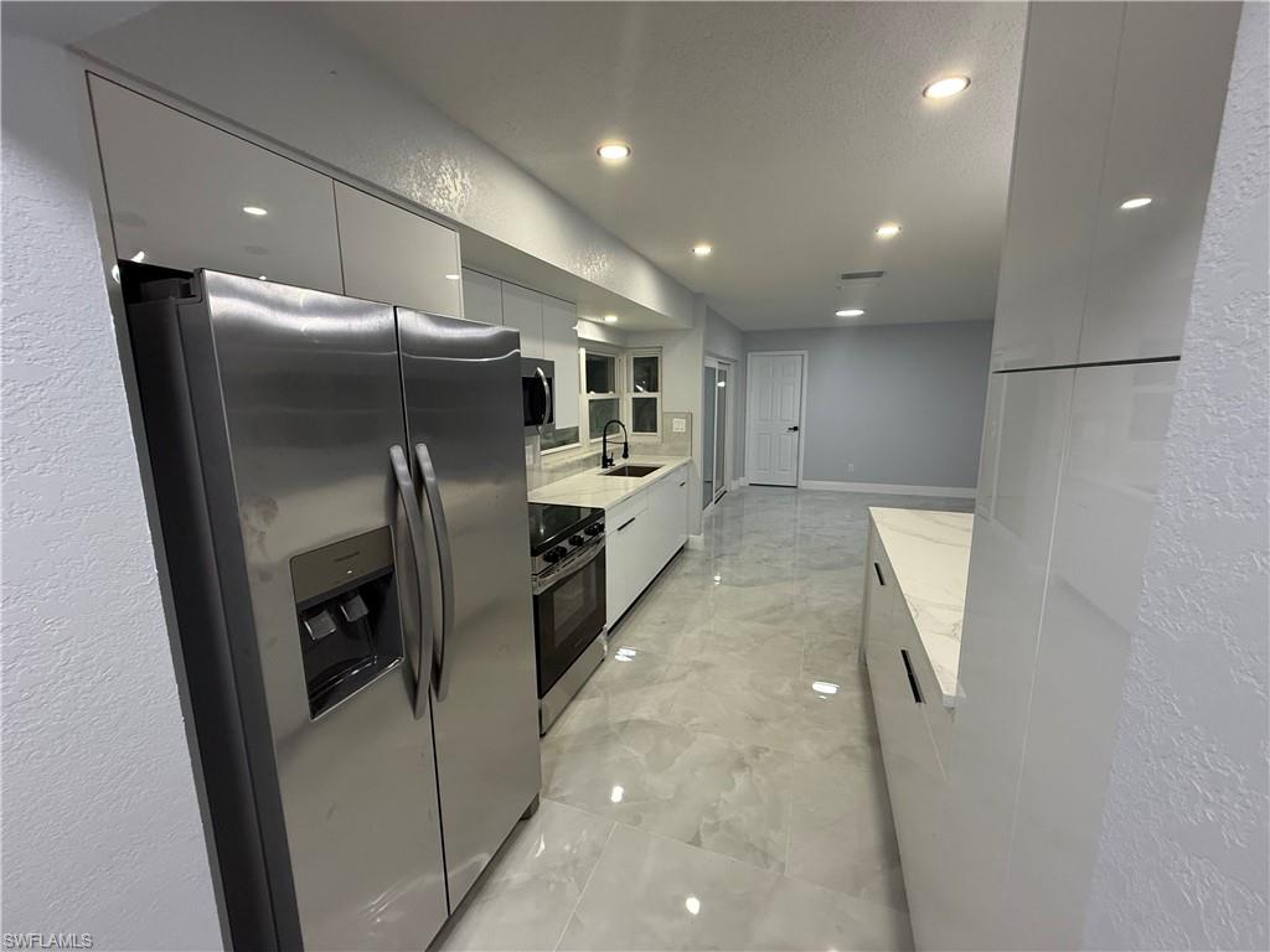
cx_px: 635
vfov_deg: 85.7
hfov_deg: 102.1
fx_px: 514
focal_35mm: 14
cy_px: 476
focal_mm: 2.22
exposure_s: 1/120
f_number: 2.2
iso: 320
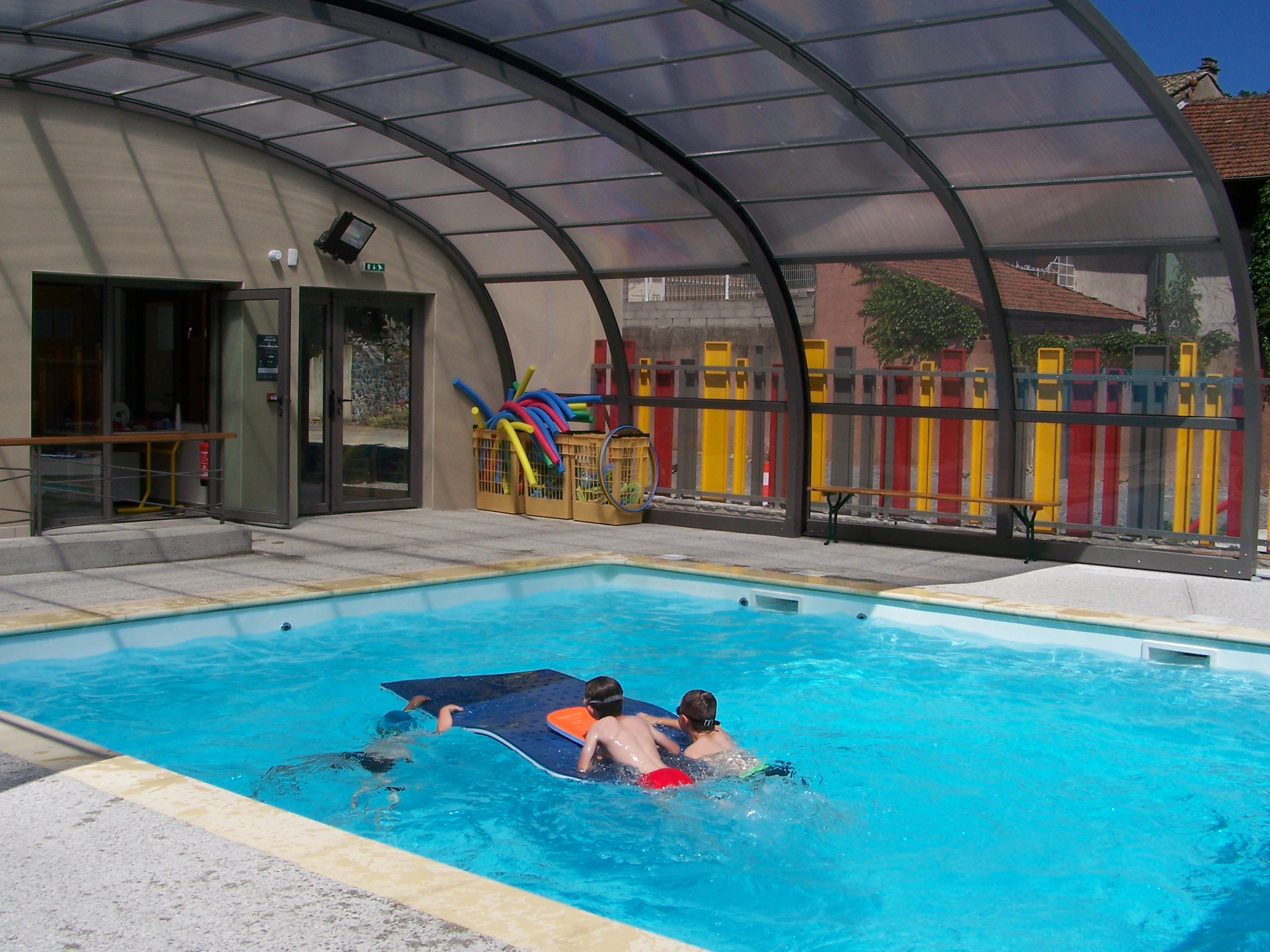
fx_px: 1504
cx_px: 628
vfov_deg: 35.1
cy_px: 477
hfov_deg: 45.8
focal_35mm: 41
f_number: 5.6
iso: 80
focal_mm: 6.3
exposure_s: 1/1000
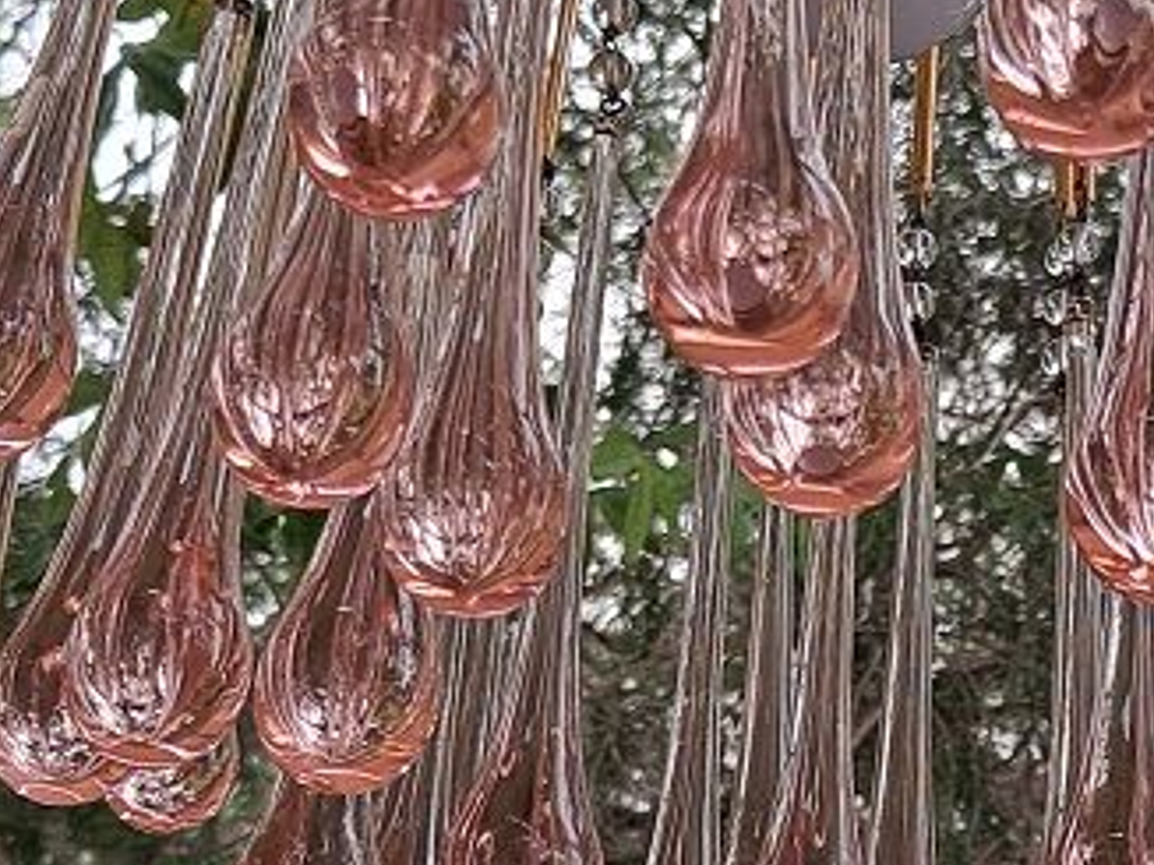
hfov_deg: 19.1
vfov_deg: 14.4
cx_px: 856
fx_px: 3399
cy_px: 653
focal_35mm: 102
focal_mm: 4.6
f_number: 2
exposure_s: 1/338
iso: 32
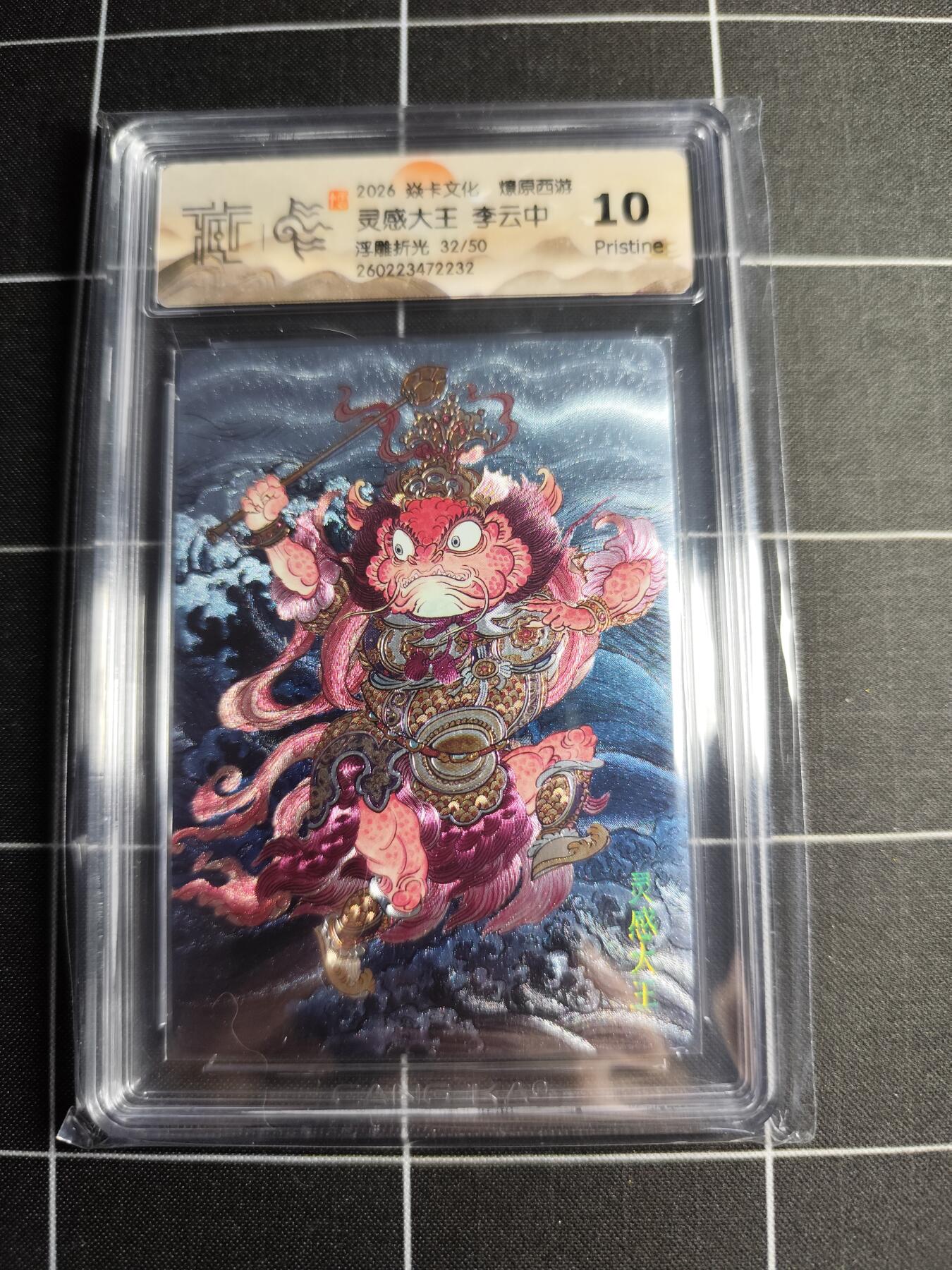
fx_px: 843
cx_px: 476
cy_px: 635
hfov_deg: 58.9
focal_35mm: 23
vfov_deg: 73.9
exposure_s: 1/100
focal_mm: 6.14
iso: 320
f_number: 1.65
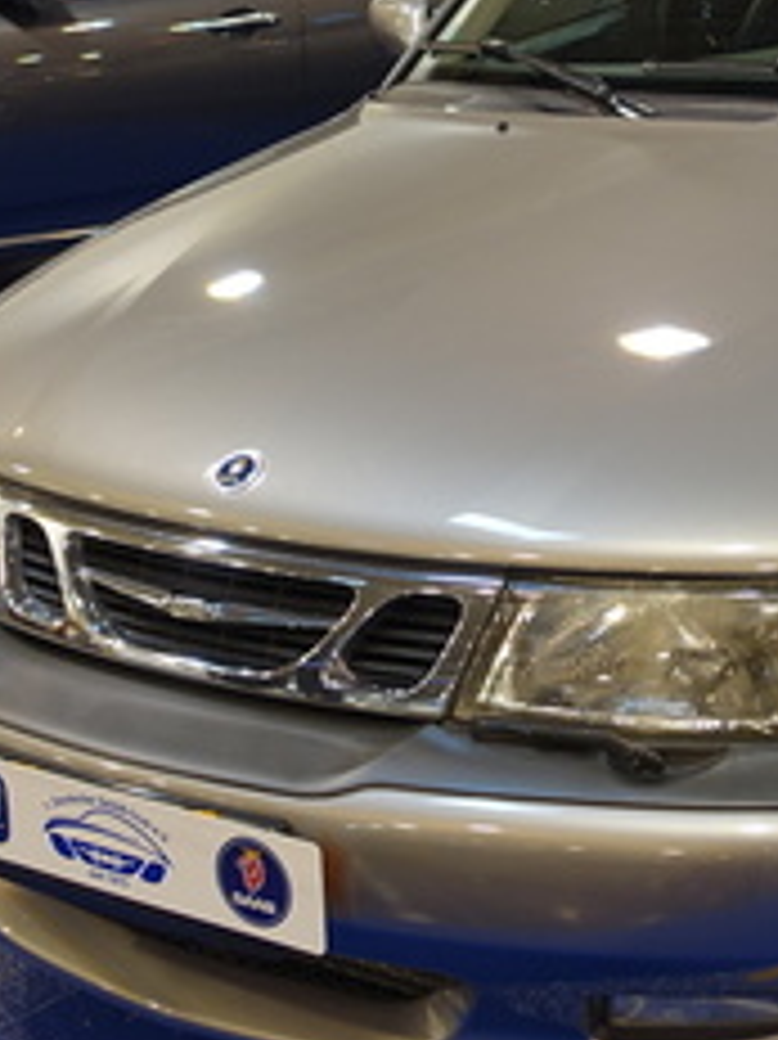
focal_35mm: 60
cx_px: 616
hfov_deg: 24.0
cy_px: 306
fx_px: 1800
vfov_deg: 31.8
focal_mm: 8.8
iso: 125
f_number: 2.2
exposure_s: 1/30
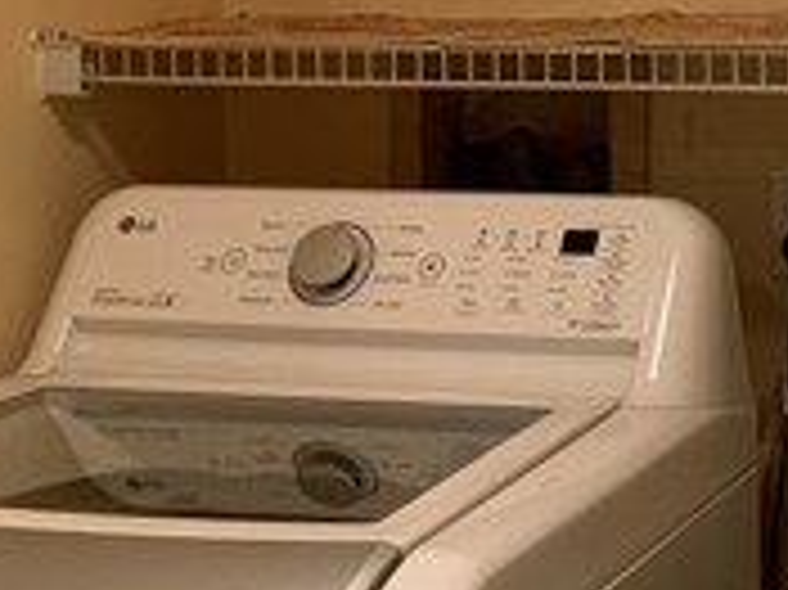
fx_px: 2161
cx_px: 833
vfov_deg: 15.3
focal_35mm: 95
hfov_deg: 19.9
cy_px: 23
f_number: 1.8
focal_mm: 4.25
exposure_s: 1/60
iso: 160
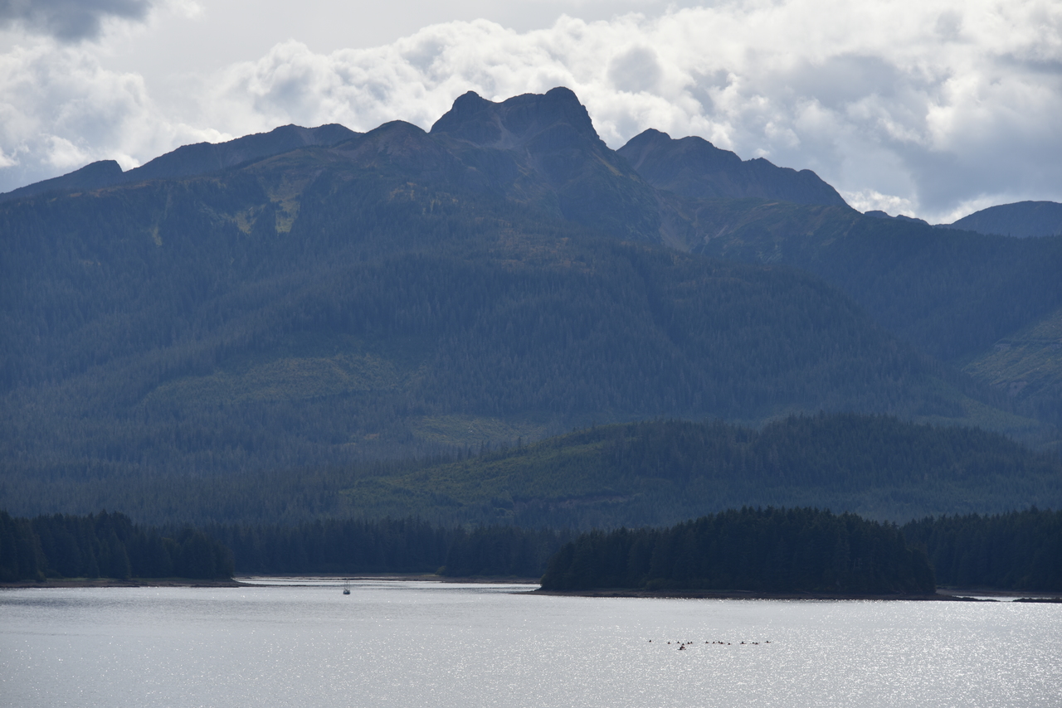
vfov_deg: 7.6
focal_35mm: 180
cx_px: 531
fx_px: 5311
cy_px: 354
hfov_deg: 11.4
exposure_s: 1/400
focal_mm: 180
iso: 100
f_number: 9
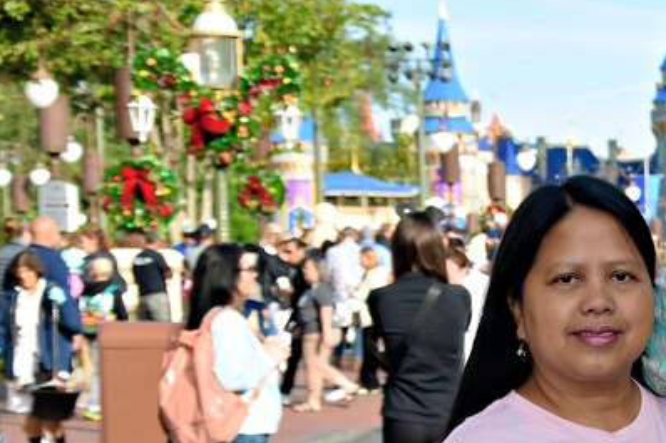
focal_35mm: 155
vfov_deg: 8.8
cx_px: 829
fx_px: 2866
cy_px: 427
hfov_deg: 12.9
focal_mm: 40
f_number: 7.1
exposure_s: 1/200
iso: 100
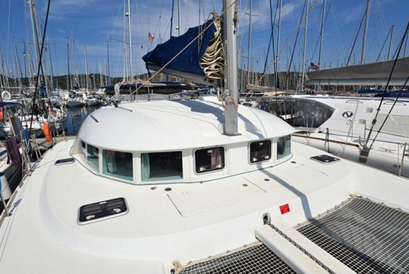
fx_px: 227
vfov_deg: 62.0
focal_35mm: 20
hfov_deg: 83.9
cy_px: 130
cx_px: 211
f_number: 13
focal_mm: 19
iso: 250
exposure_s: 1/640
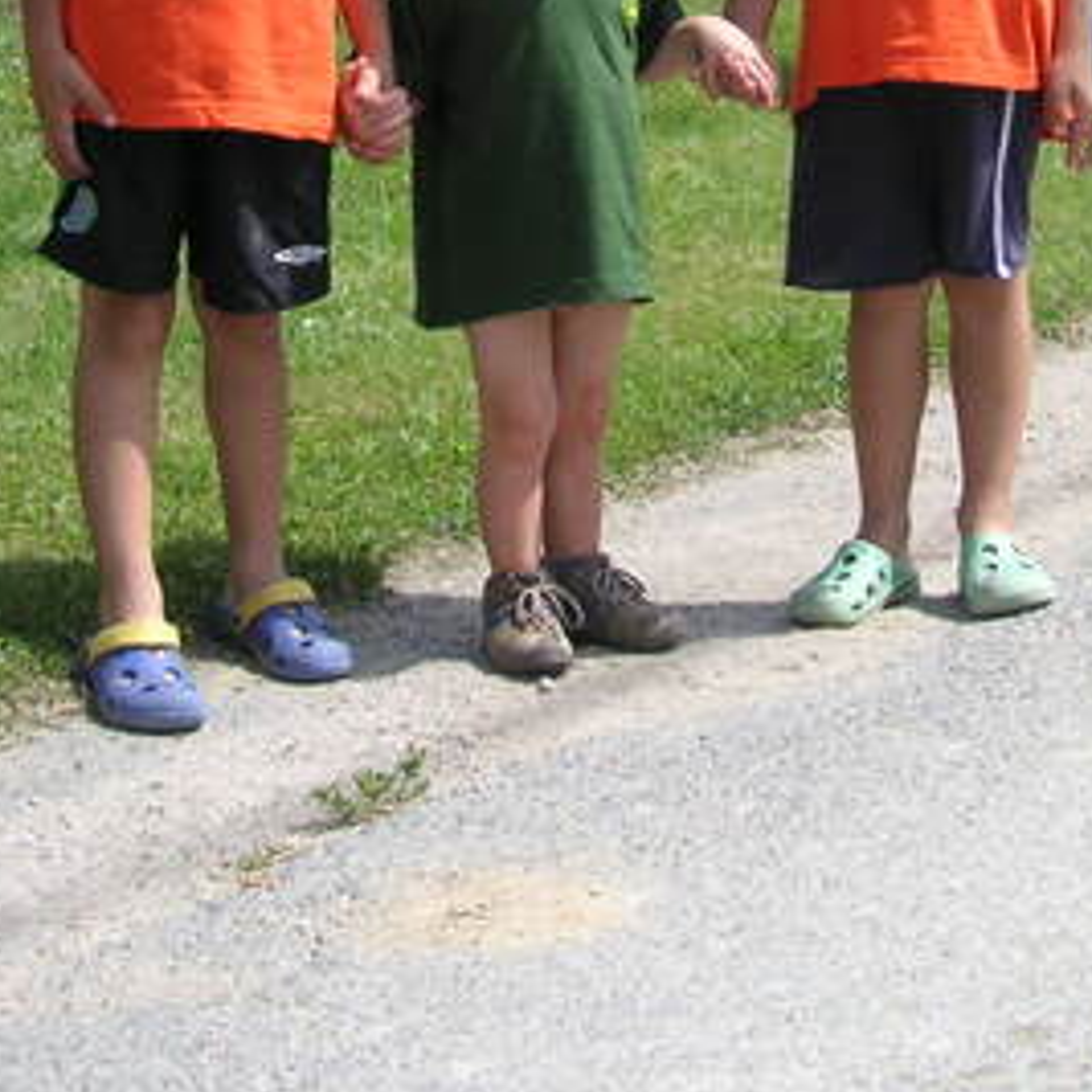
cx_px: 556
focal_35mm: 98
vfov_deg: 17.1
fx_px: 3498
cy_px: -131
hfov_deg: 17.7
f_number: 6.7
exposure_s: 1/180
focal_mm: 6.1
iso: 50
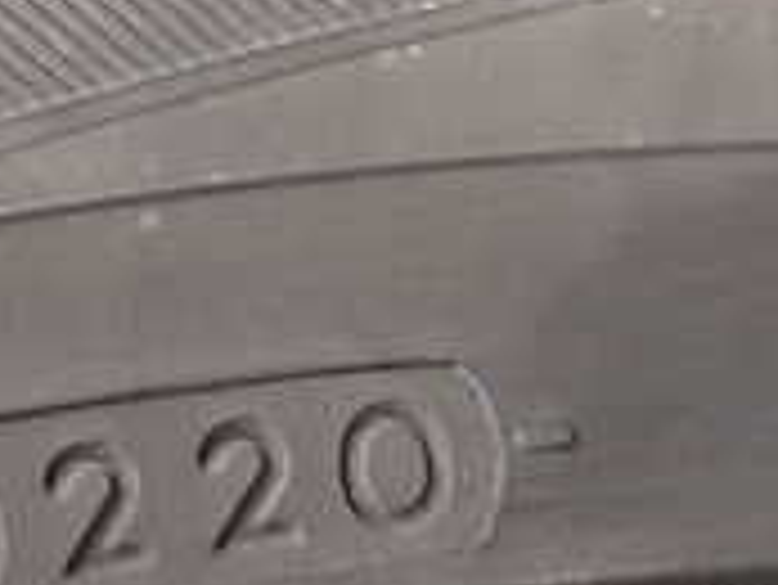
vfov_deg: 14.0
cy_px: 590
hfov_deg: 18.5
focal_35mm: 104
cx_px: 49
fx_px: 2339
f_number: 2.3
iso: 200
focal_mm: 5.4
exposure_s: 1/40
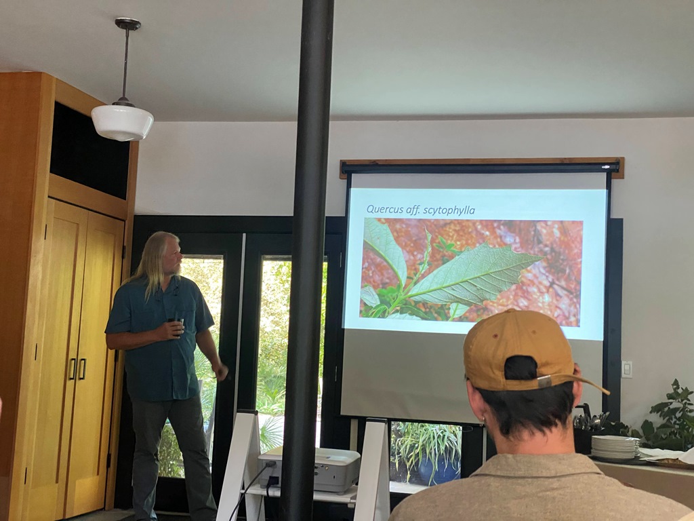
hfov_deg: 36.8
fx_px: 1043
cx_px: 347
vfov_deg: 28.0
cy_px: 260
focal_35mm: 52
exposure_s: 1/60
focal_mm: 6
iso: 200
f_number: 2
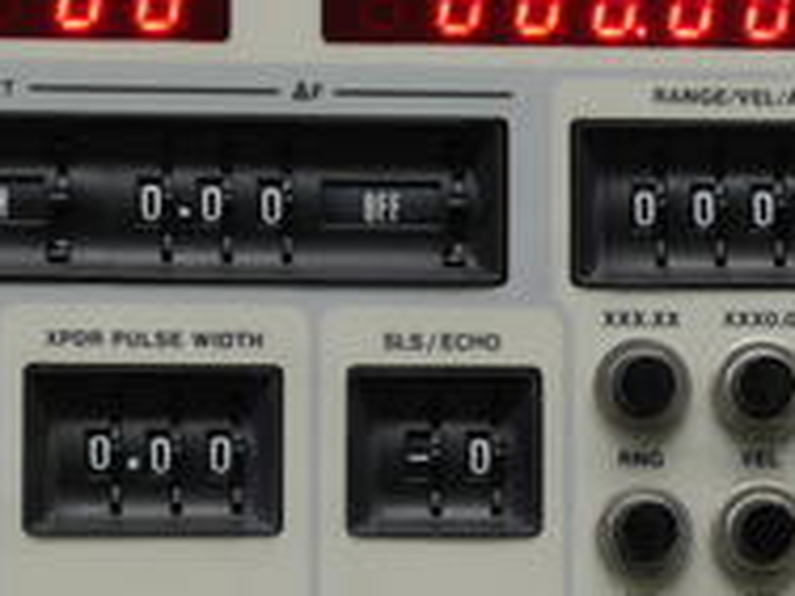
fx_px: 6729
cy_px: 427
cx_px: 732
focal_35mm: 293
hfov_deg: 6.7
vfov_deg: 5.1
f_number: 11
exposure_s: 1/10
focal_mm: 69
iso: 400
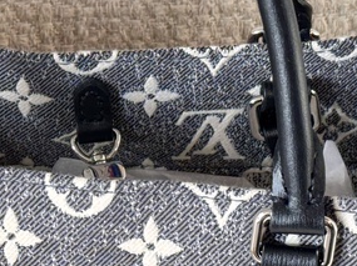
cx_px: 100
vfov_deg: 8.7
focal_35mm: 170
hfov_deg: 11.6
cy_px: 162
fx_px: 1751
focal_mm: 6.76
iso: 100
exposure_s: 1/106
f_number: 1.78
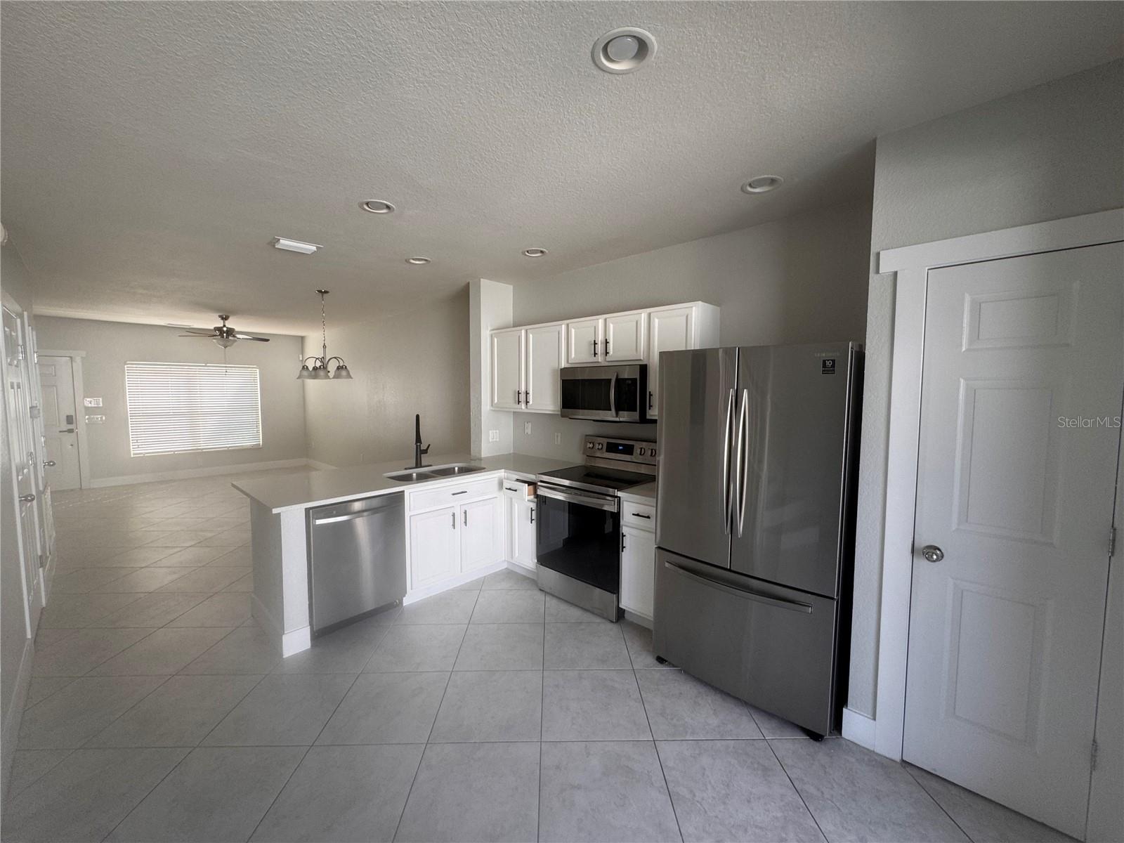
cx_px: 562
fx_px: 455
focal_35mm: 14
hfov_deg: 102.1
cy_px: 422
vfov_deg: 85.7
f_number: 2.2
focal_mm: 2.22
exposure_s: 1/99
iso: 100
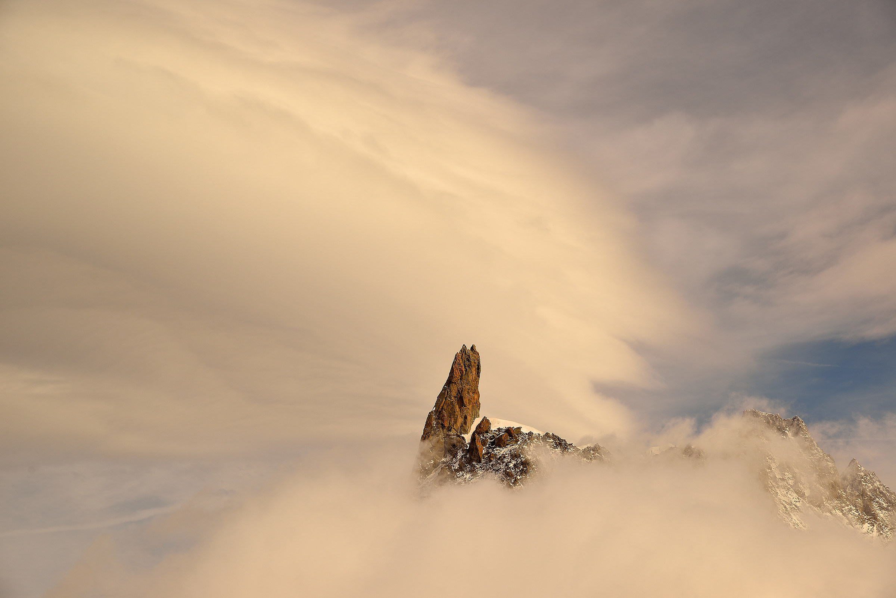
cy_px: 299
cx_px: 448
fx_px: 1743
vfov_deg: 19.5
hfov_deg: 28.8
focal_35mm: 70
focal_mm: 70
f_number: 8
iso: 160
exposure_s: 1/1000
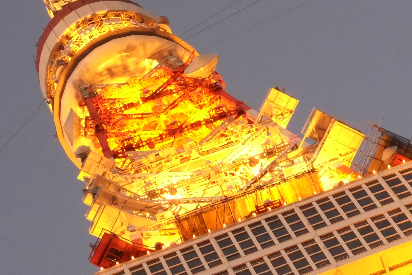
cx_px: 566
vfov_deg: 6.7
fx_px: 2323
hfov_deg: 9.9
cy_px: 406
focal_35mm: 203
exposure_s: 1/20
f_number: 11
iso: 3200
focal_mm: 35
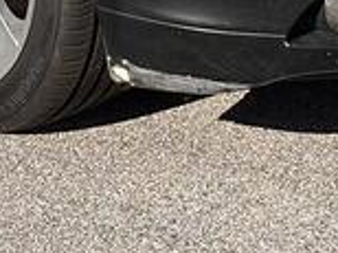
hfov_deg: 7.0
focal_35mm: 281
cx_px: -2
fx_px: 2739
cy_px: -402
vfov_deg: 5.1
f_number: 1.78
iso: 64
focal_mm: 6.86
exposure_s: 1/3597
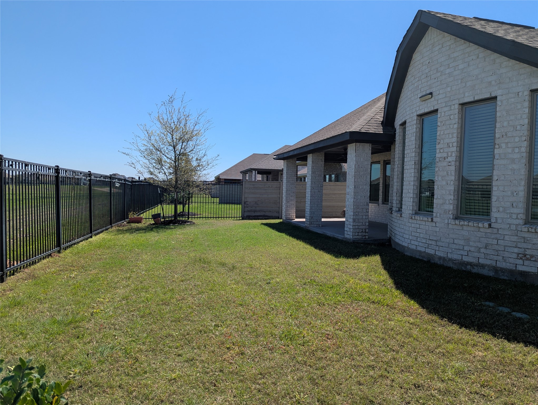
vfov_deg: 56.9
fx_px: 374
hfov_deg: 71.5
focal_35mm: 24
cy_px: 202
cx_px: 269
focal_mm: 6.81
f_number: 1.85
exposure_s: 1/2513
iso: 45
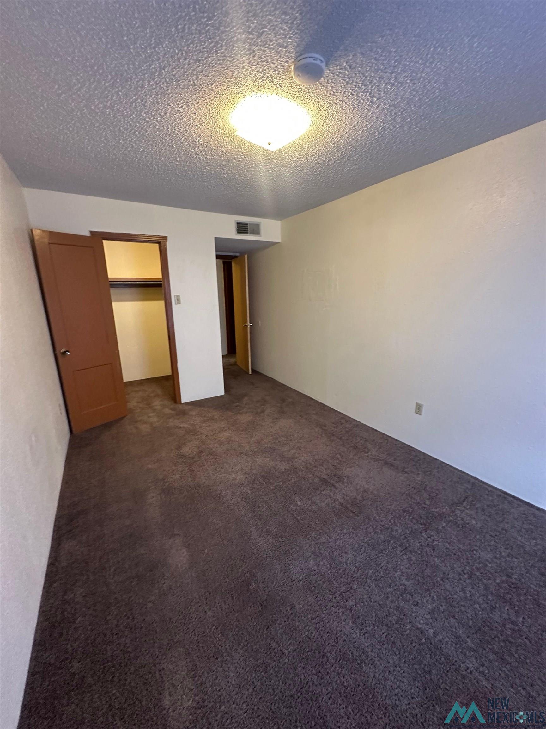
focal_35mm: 14
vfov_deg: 102.1
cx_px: 273
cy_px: 364
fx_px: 294
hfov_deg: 85.7
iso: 400
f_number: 2.2
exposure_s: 1/60
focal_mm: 2.22
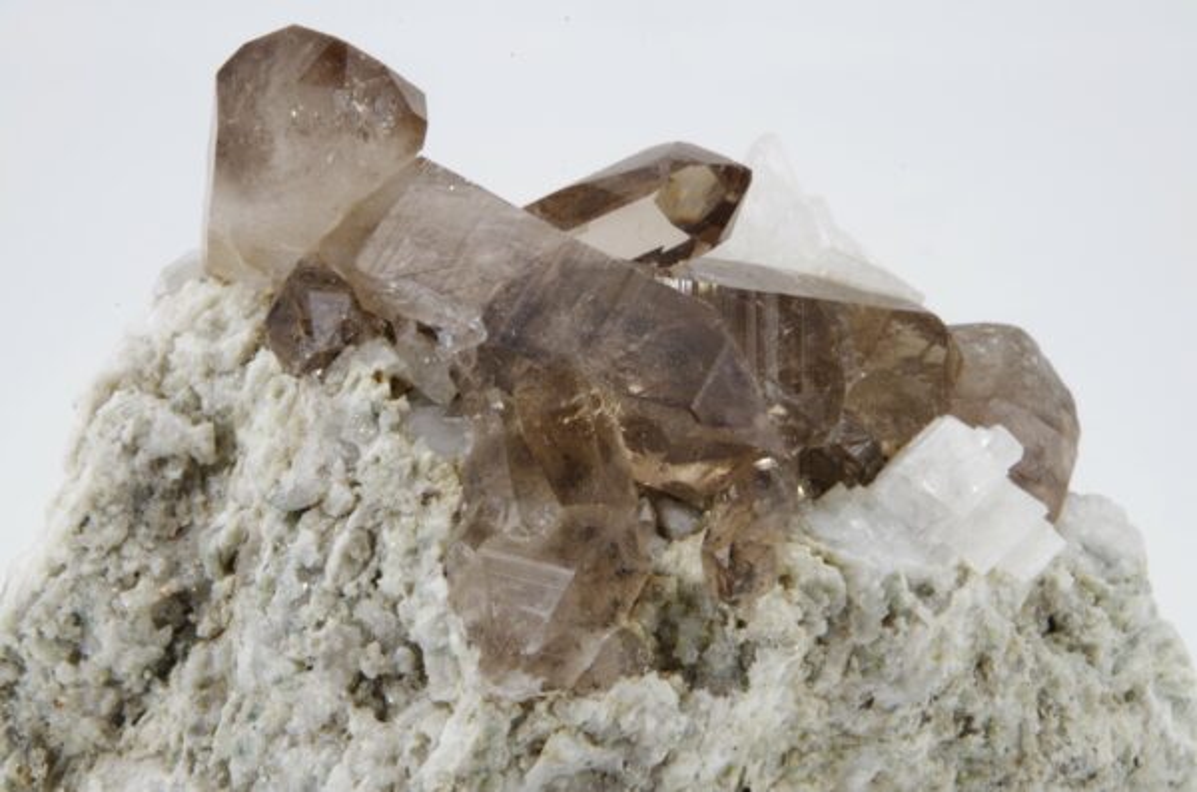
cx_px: 598
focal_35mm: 64
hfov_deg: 31.5
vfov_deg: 21.1
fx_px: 2123
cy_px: 396
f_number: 4.5
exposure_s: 1/4
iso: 100
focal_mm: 42.5
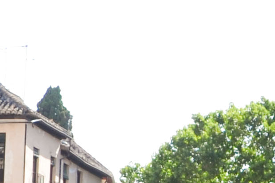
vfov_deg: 5.5
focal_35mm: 247
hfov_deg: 8.3
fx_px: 1886
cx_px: 257
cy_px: 345
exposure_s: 1/160
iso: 100
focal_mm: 22
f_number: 6.3
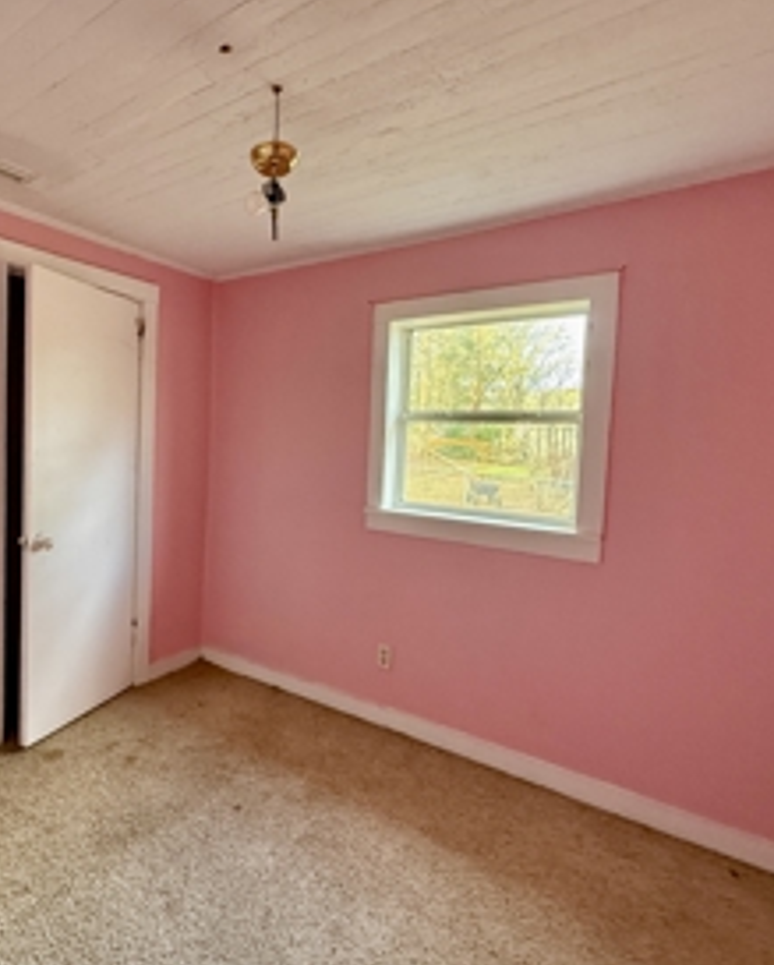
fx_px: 572
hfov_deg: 66.2
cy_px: 467
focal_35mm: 20
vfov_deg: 80.3
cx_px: 251
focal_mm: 2.22
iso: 400
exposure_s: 1/84
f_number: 2.2
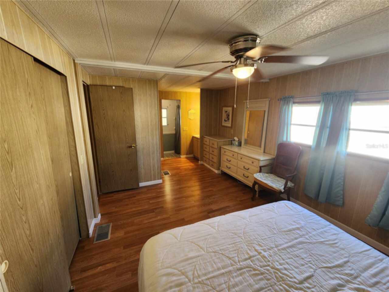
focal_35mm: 13
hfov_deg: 106.2
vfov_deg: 89.9
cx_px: 194
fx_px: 146
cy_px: 146
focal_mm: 2.2
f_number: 2.2
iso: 160
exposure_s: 1/60
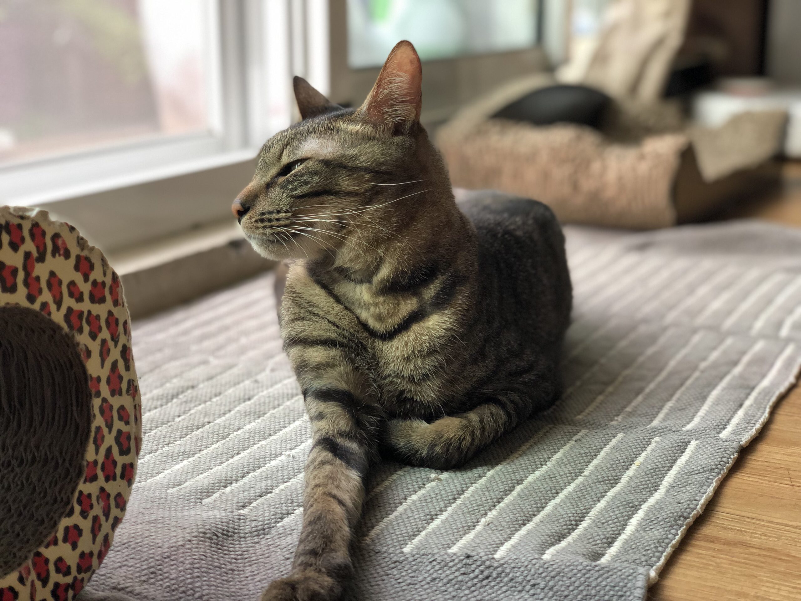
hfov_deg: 36.8
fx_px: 1203
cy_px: 300
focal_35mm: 52
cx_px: 400
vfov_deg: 28.0
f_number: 2.4
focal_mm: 6
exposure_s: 1/60
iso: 100
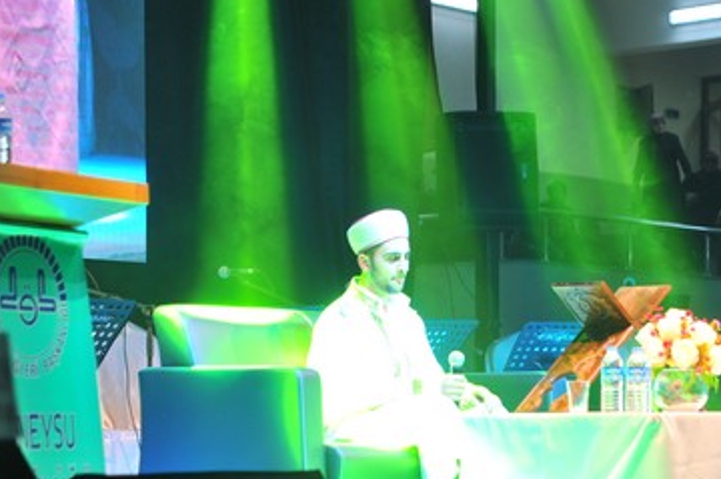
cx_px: 517
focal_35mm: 82
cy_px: 425
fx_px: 1640
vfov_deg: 16.4
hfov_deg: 24.6
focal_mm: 44
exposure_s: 1/125
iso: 800
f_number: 3.5
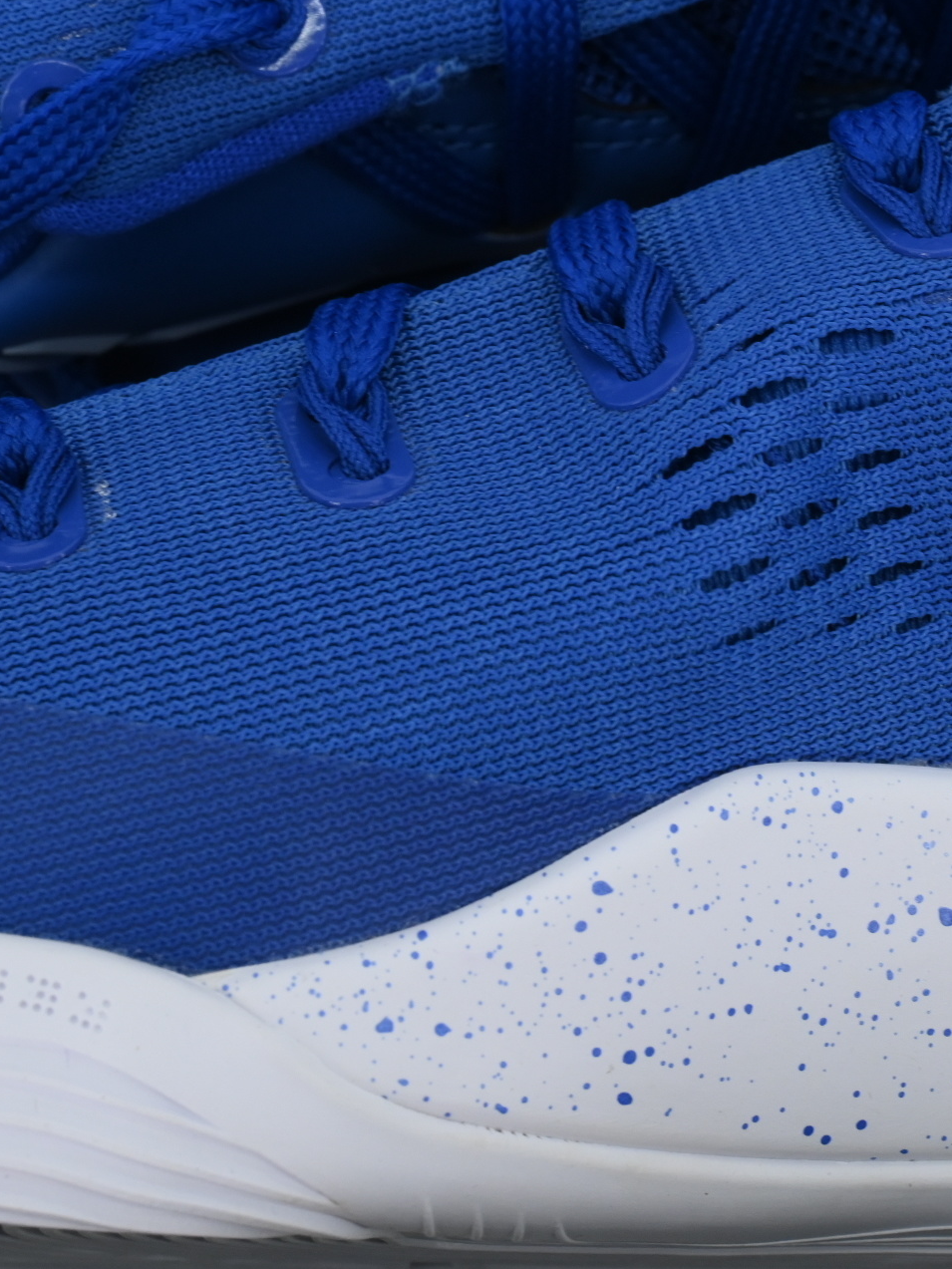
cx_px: 676
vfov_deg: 18.1
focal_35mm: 108
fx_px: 3943
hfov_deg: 13.7
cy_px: 218
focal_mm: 34.5
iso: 400
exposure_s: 1/100
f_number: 10
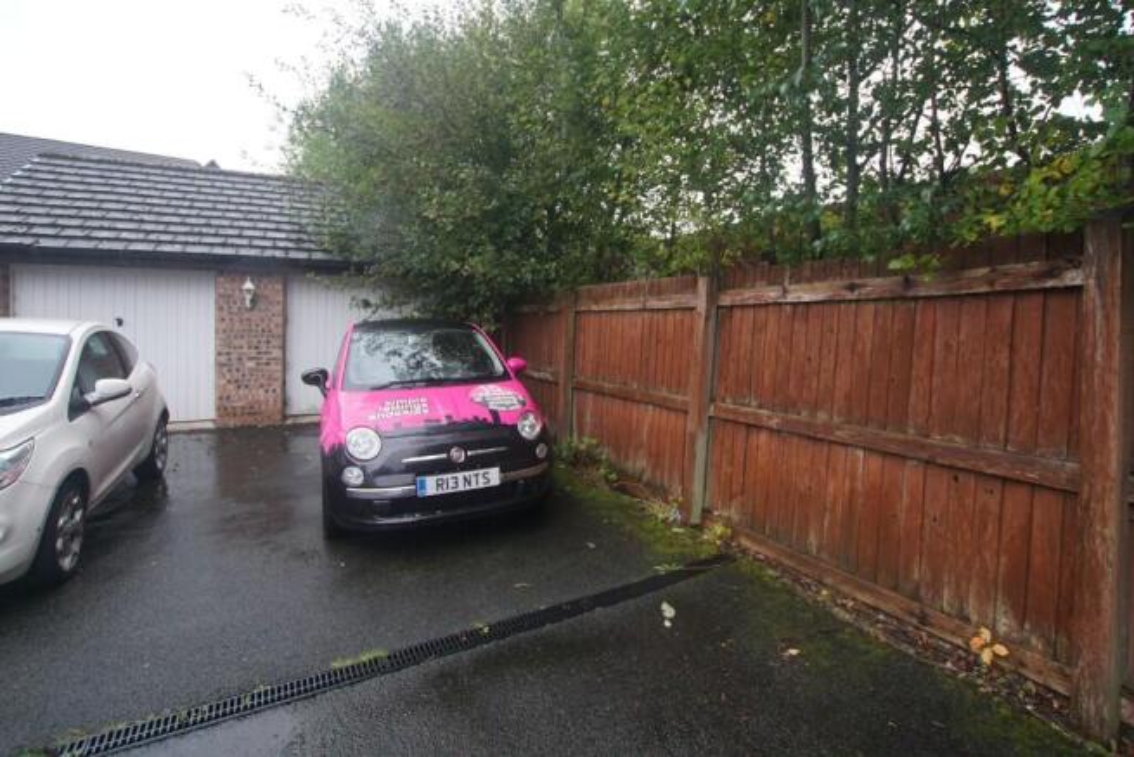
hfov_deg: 95.0
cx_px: 567
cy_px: 378
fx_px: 520
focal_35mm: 16
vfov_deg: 72.1
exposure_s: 1/60
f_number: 4
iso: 250
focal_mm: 11
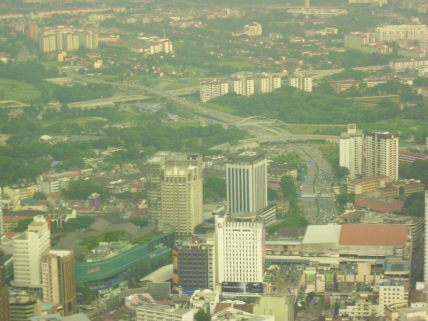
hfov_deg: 17.4
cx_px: 214
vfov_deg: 13.1
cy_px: 160
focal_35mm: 113
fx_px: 1397
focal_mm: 18.6
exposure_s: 1/100
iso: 400
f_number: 5.2
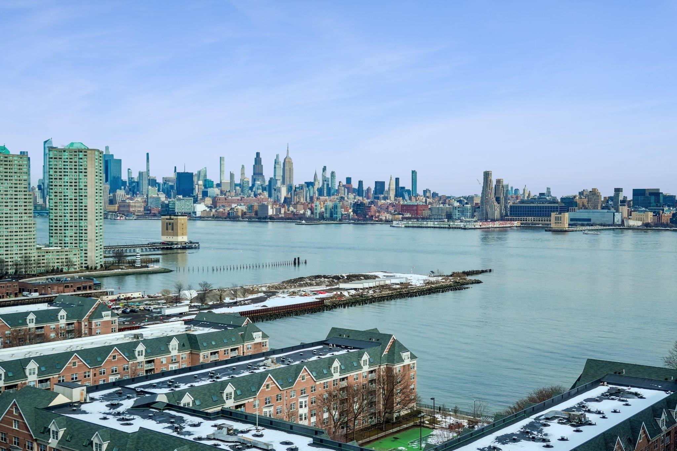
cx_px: 338
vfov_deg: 32.6
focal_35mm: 41
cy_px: 226
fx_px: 771
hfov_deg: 47.4
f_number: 8
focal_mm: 41
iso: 400
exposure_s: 1/400
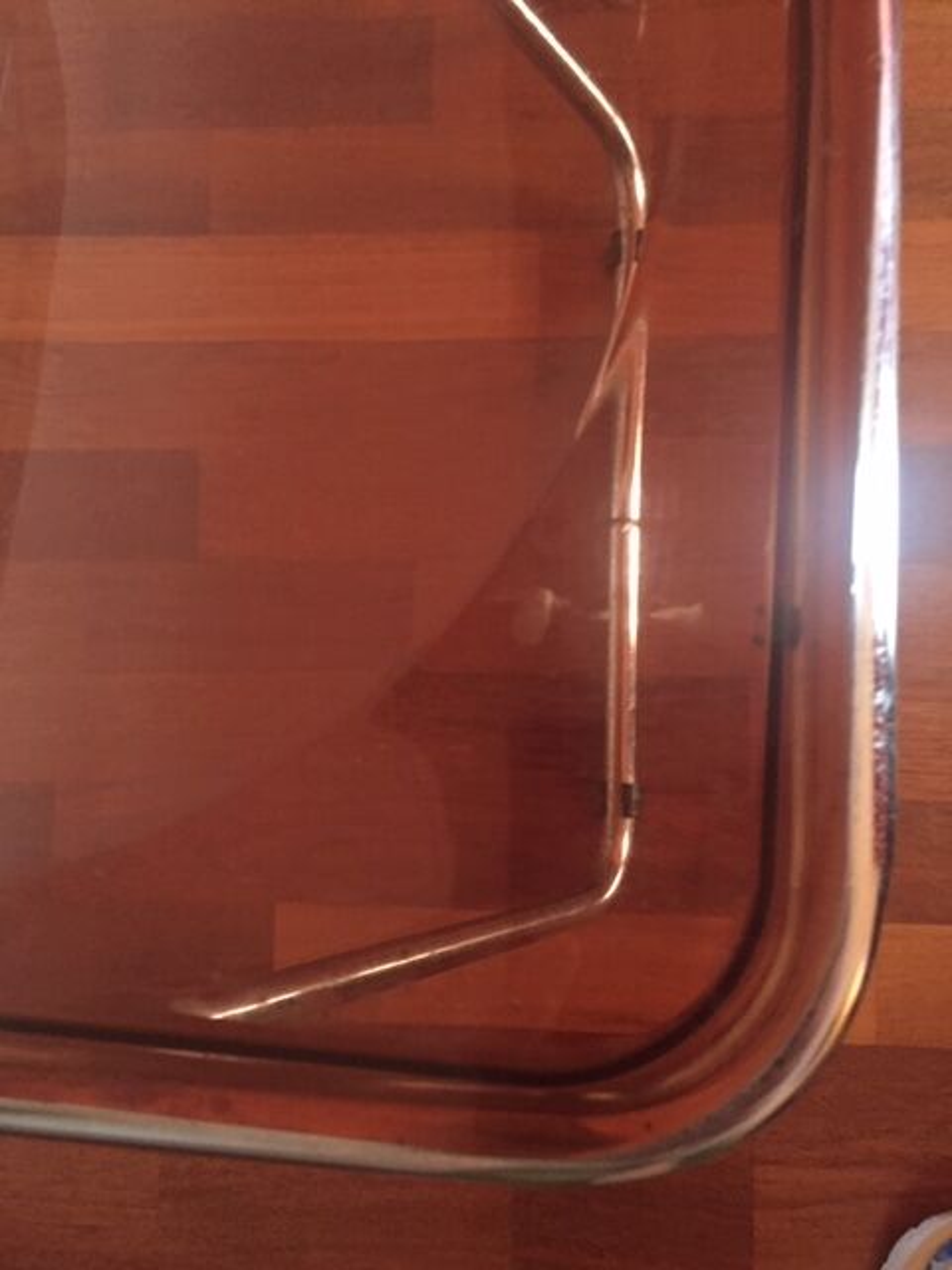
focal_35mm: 29
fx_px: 1063
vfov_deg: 61.7
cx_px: 476
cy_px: 635
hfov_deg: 48.2
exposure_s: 1/17
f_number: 2.2
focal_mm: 4.15
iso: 500
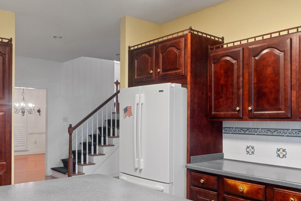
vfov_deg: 39.8
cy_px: 119
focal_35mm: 33
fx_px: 276
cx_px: 131
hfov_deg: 57.0
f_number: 8
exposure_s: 1/1.25
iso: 400
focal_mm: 10
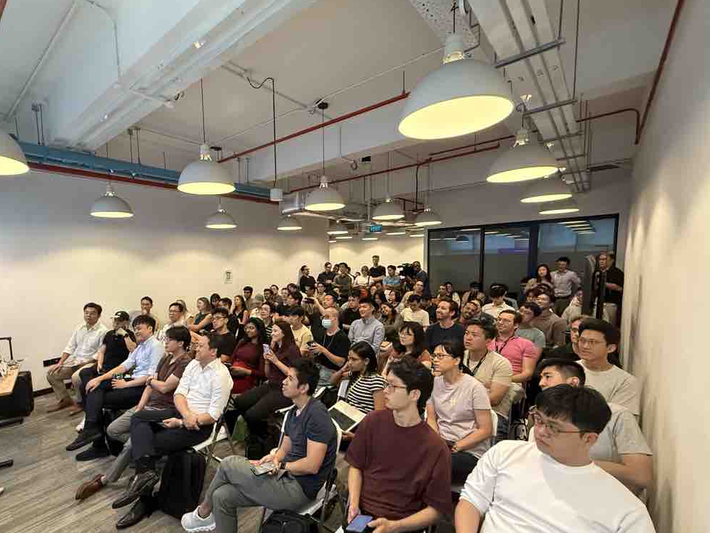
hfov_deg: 89.9
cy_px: 297
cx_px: 285
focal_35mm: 17
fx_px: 349
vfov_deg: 74.5
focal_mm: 2.22
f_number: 2.2
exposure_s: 1/100
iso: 640
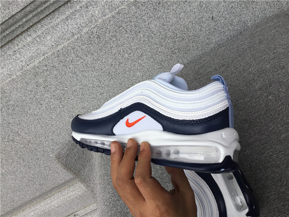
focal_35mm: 31
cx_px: 144
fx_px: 259
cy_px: 108
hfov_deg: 58.4
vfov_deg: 45.4
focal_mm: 3.3
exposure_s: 1/450
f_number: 2.4
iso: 25
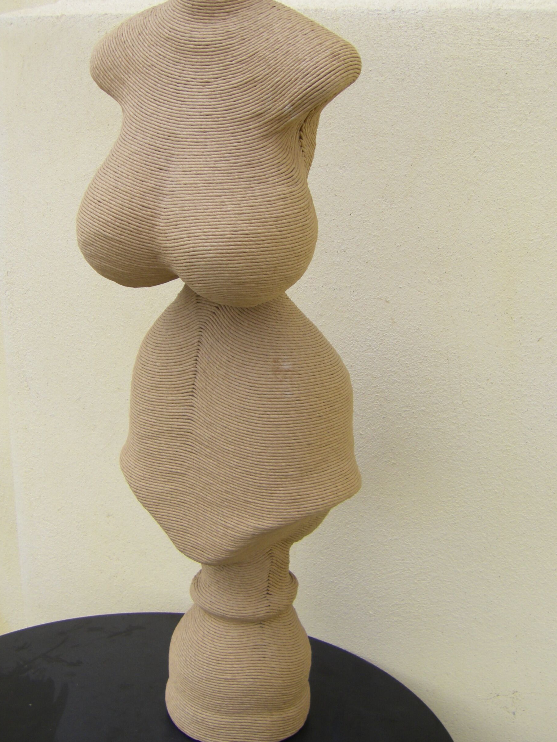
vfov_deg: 37.5
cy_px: 379
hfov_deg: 28.6
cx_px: 269
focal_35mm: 51
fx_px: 1094
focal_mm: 6.3
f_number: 3.5
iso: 64
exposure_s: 1/100
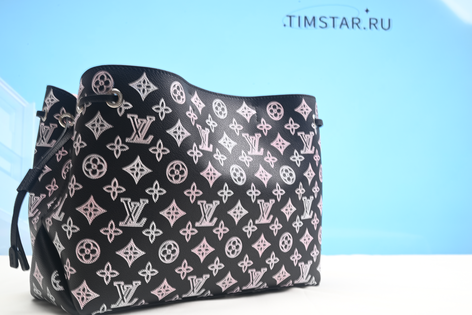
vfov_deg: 33.4
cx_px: 236
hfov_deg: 48.4
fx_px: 525
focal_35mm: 40
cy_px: 158
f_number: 16
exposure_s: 1/2
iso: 160
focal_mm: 40
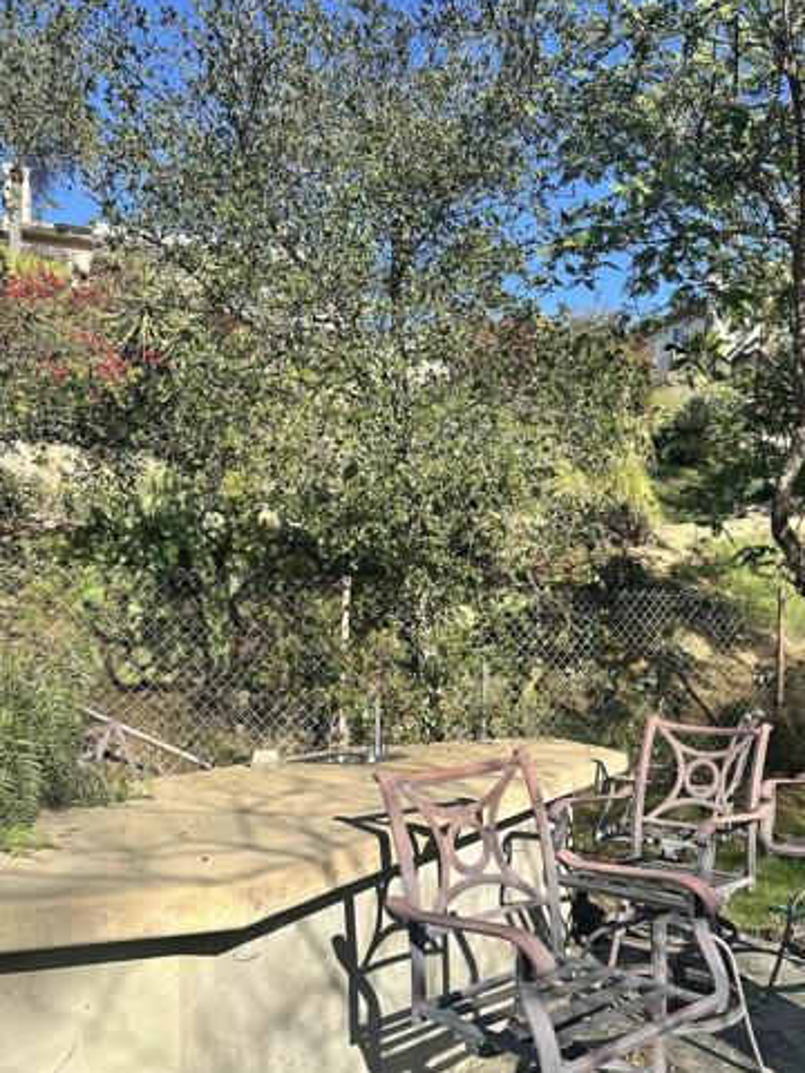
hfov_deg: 43.8
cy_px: 655
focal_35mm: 32
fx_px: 992
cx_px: 501
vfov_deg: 56.3
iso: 80
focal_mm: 6.86
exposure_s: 1/2882
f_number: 1.78
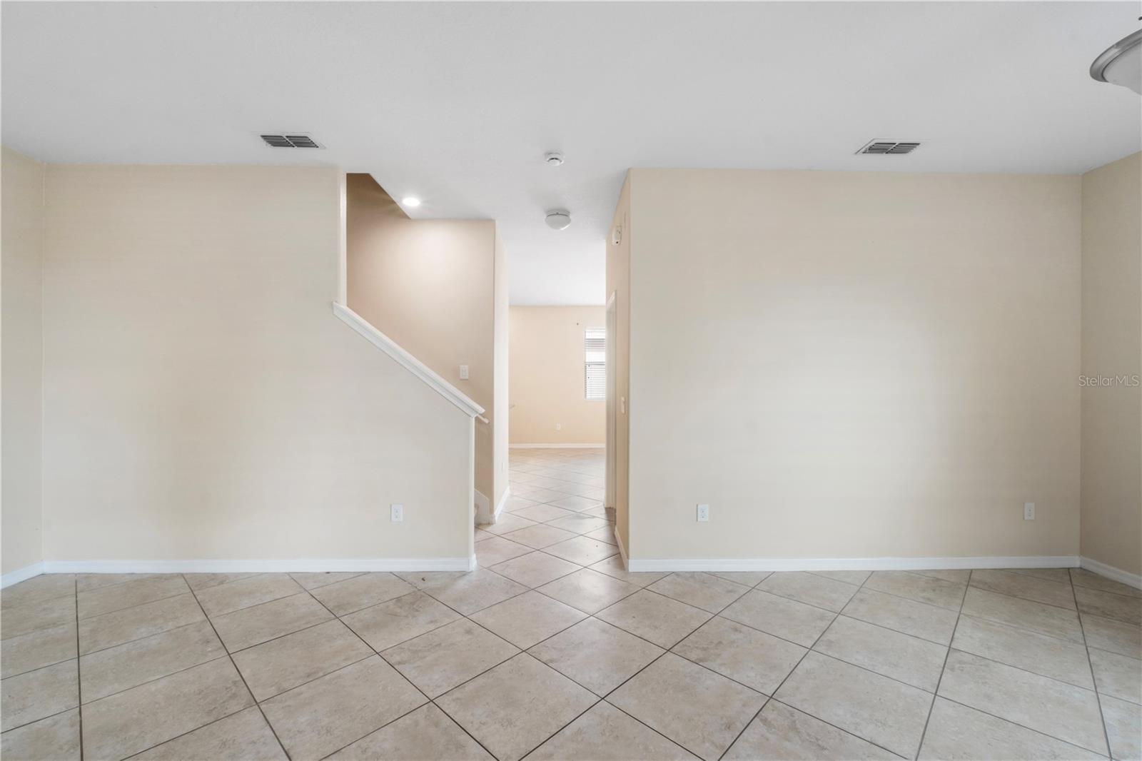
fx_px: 476
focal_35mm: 15
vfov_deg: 77.3
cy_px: 380
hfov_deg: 100.4
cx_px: 571
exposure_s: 1/1.67
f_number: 14
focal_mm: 10
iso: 320
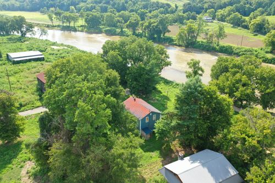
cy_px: 92
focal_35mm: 28
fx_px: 214
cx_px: 138
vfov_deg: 46.4
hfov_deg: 65.5
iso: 100
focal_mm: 10.26
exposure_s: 1/40
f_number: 3.2
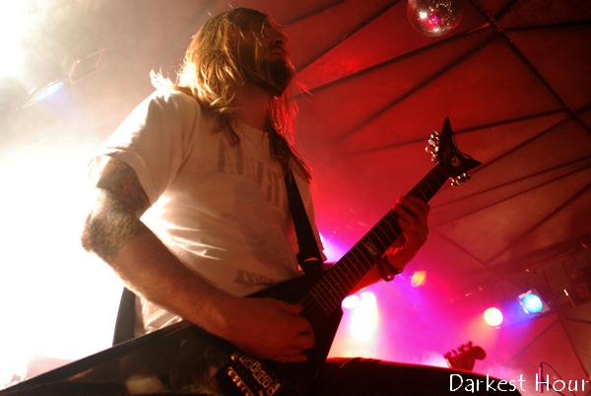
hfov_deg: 57.2
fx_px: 543
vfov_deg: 40.1
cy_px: 198
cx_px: 296
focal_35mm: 33
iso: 1600
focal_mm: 22
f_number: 3.5
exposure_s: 1/50
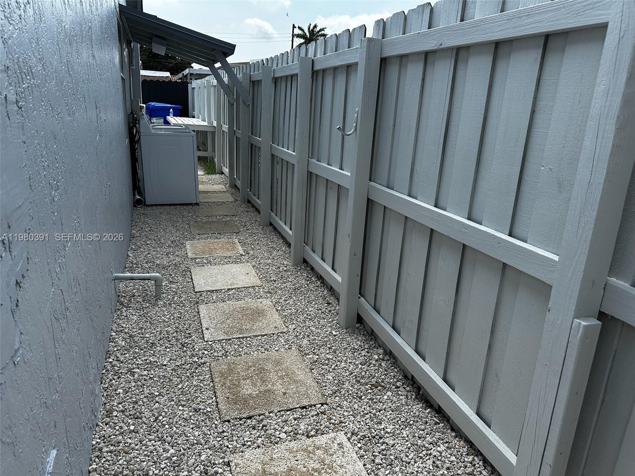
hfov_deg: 71.6
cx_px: 318
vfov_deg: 56.8
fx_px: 440
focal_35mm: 24
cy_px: 238
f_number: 1.78
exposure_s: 1/3356
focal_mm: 6.86
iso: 80
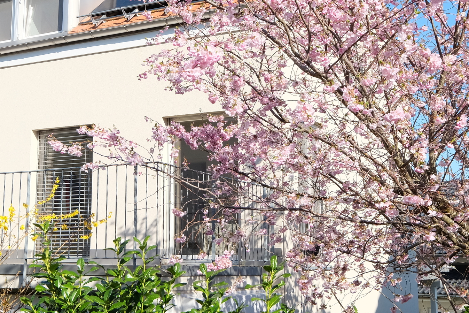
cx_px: 169
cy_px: 113
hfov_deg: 34.8
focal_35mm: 57
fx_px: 743
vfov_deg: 23.7
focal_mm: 20
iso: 400
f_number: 7.1
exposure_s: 1/450
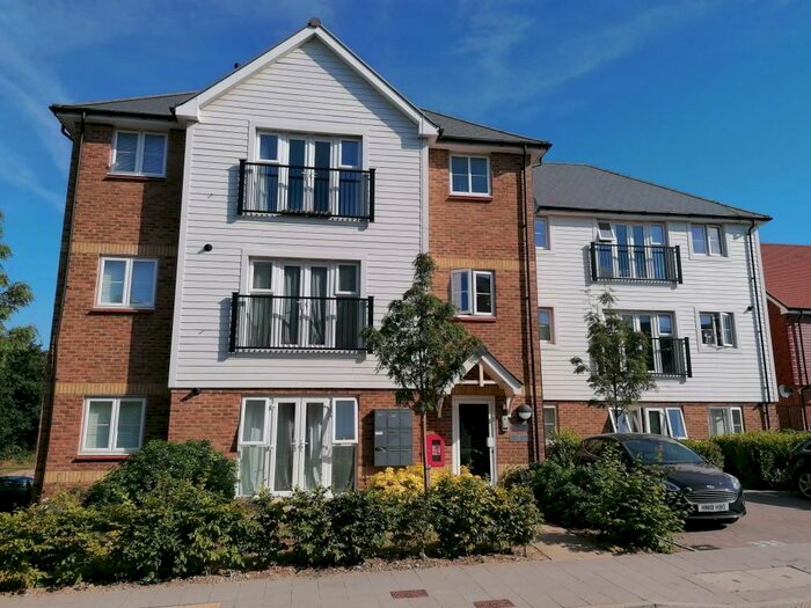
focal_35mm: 27
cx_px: 406
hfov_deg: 65.3
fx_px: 633
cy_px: 304
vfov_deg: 51.4
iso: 50
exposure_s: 1/2381
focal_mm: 4.75
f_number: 1.8
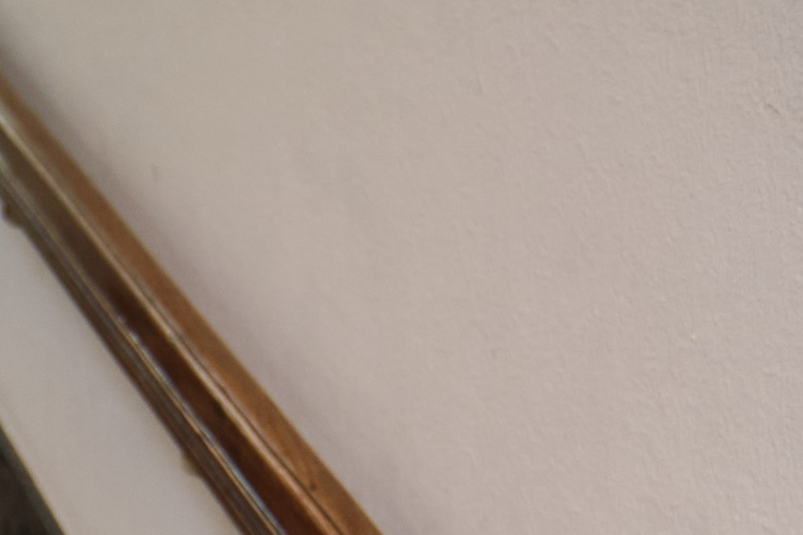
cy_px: 1150
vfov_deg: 9.2
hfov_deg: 13.4
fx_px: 3077
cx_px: -623
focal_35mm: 138
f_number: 2.8
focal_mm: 20.6
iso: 640
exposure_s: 1/125
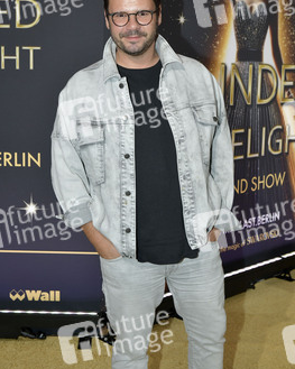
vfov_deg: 33.0
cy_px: 169
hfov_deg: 26.7
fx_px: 622
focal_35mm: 57
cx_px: 148
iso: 1250
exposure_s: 1/250
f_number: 6.3
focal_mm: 50
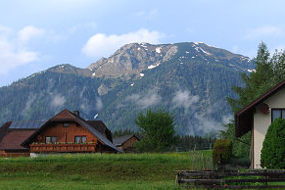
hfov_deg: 20.8
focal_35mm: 98
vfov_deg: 14.0
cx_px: 178
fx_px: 776
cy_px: 78
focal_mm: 38
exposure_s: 1/250
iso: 200
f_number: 8
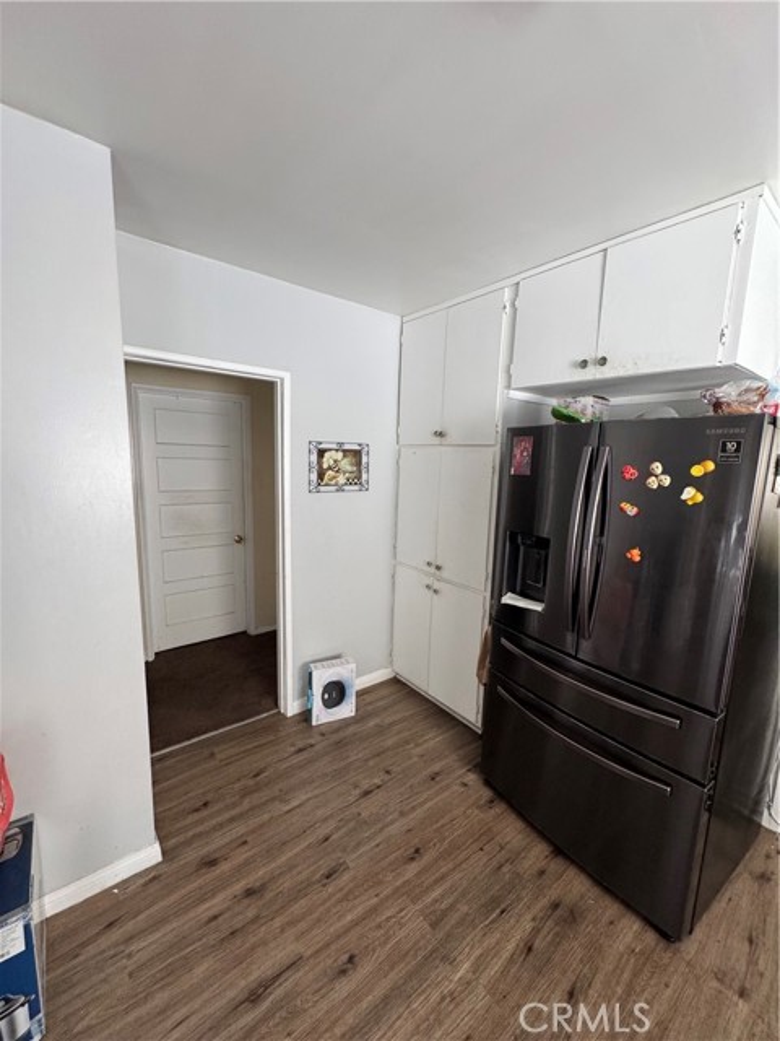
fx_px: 421
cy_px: 520
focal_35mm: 14
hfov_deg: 85.7
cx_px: 390
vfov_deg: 102.1
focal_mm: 2.22
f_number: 2.2
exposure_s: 1/99
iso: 250
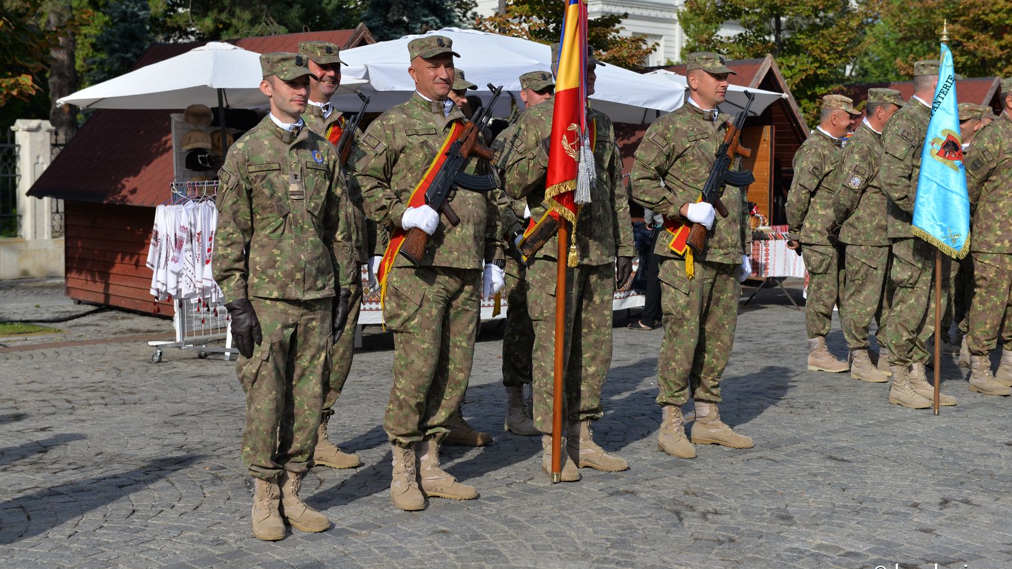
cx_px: 504
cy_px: 244
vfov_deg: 21.8
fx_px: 1476
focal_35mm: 55
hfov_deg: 37.8
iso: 200
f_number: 4
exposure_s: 1/1600
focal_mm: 52
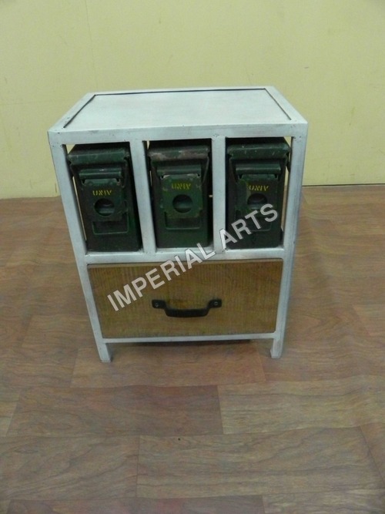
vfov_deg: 67.3
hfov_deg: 53.0
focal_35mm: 26
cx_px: 192
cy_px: 257
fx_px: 386
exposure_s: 1/15.7
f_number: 5
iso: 1600
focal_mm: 4.6
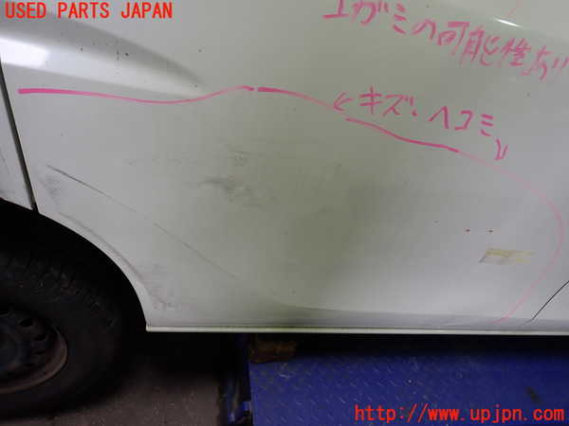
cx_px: 284
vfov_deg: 54.9
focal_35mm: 25
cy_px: 213
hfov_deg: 69.4
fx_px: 411
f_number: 2
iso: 160
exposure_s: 1/60
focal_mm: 4.5
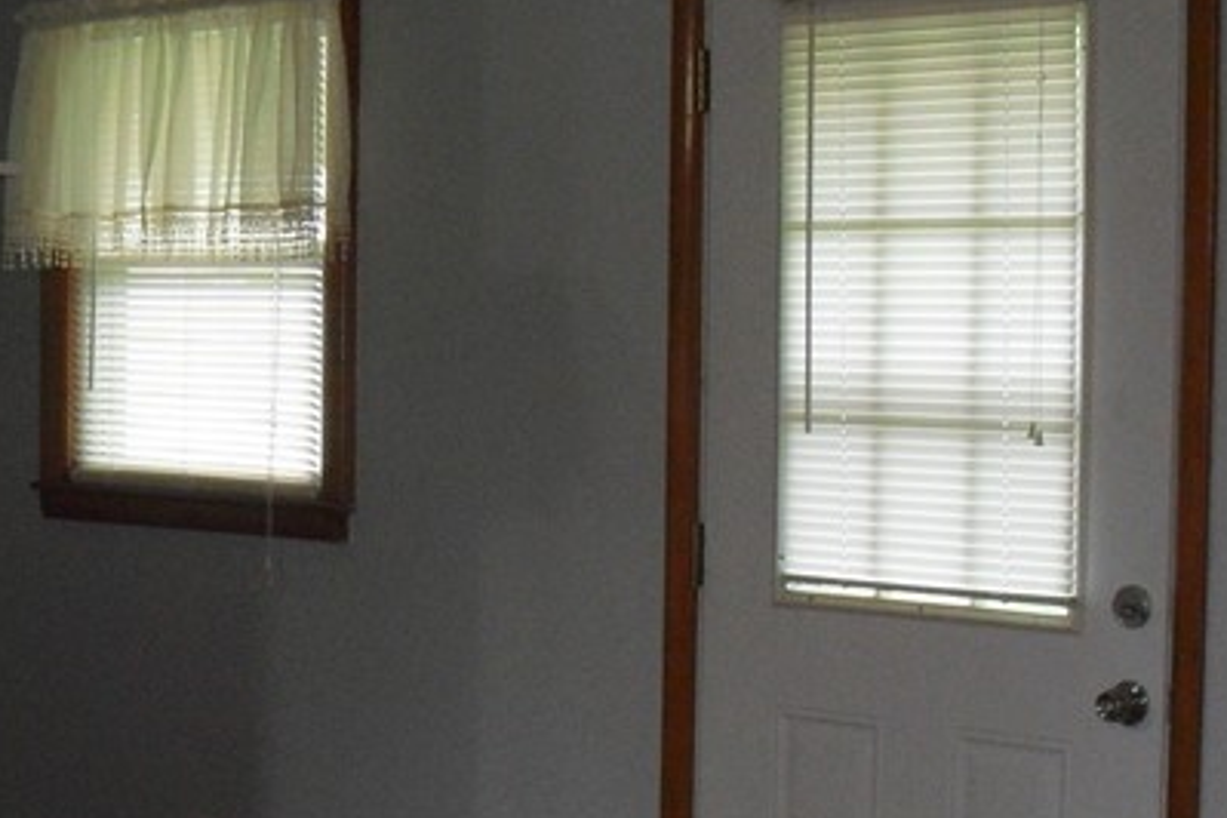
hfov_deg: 21.0
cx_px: 237
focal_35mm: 96
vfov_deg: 14.2
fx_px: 3272
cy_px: 557
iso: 400
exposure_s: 1/60
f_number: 3.1
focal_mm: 6.3
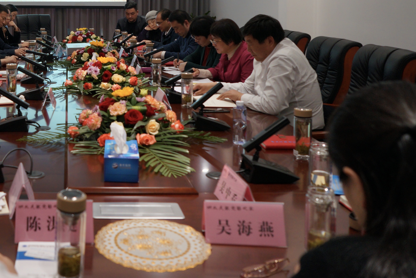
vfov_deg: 27.3
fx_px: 543
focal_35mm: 47
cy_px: 13
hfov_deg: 39.6
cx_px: 61
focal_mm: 24
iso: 800
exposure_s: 1/160
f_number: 4
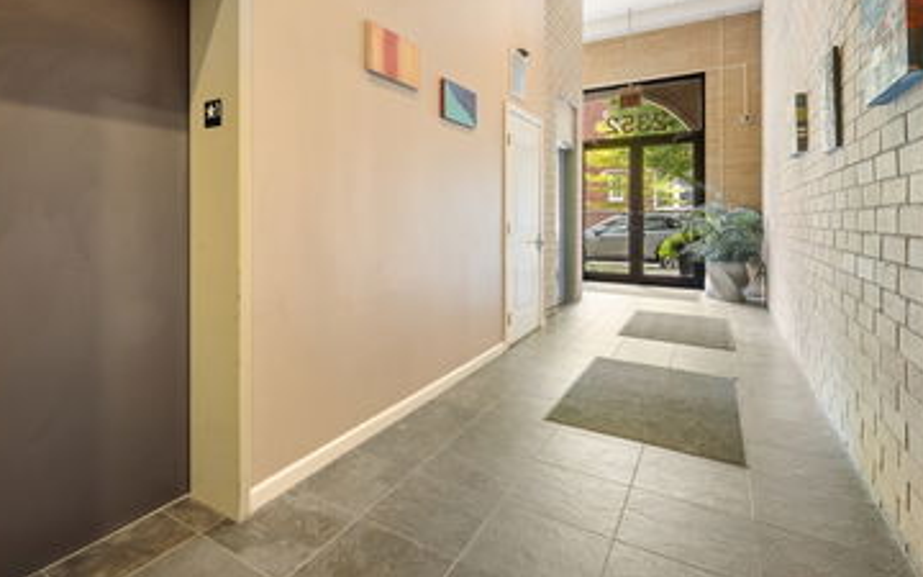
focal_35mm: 19
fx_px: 478
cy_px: 213
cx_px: 377
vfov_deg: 61.3
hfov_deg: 87.1
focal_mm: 14
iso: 400
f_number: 9.5
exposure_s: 1/2
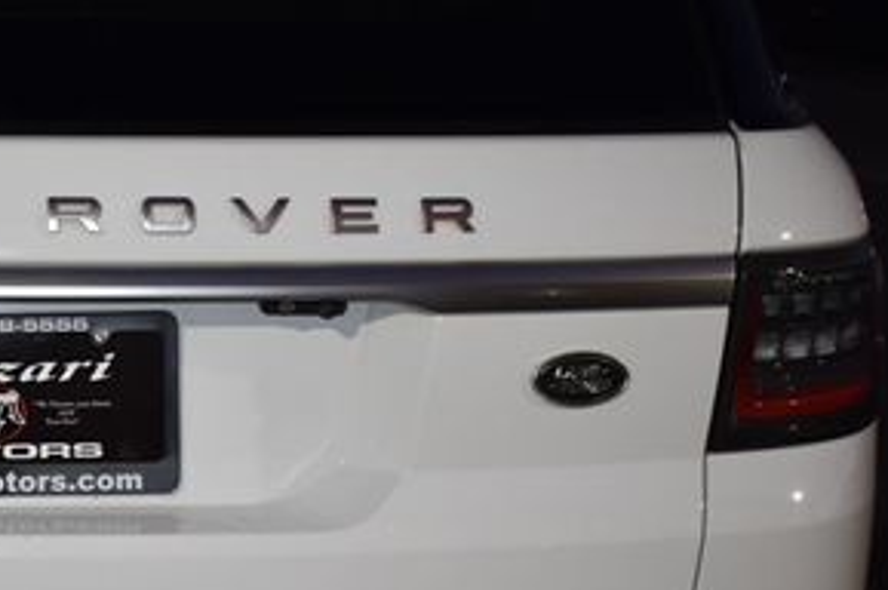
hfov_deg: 19.3
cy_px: 578
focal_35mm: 103
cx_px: 0
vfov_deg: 13.1
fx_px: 2540
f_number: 4.5
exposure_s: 1/80
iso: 800
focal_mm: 31
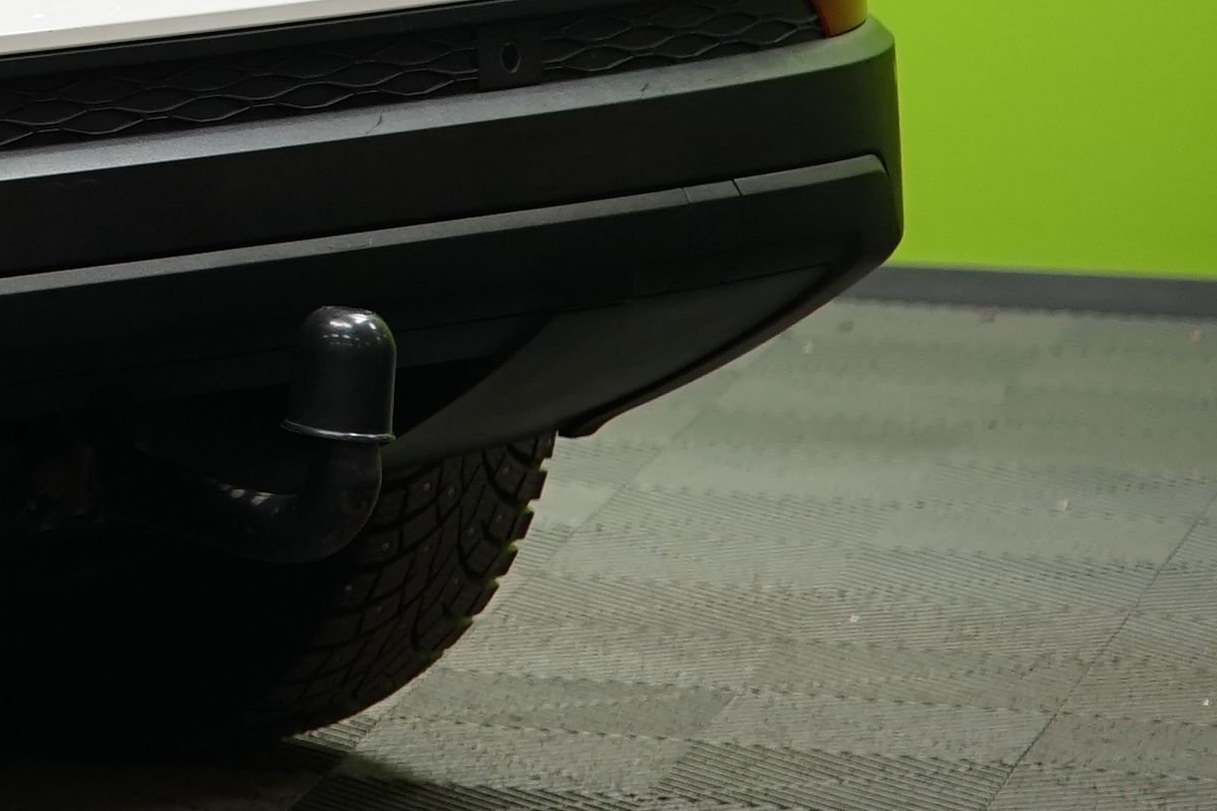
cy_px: -481
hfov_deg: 5.8
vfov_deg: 4.0
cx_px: -1623
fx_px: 11525
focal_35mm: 341
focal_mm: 69
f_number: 2.8
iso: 500
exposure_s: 1/40
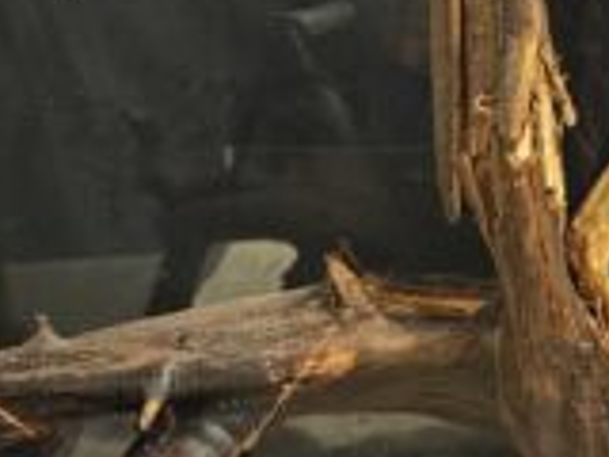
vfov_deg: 16.9
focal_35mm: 86
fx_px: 1513
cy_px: 38
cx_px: 769
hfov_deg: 20.9
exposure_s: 1/20
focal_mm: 5.4
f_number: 1.8
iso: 1250
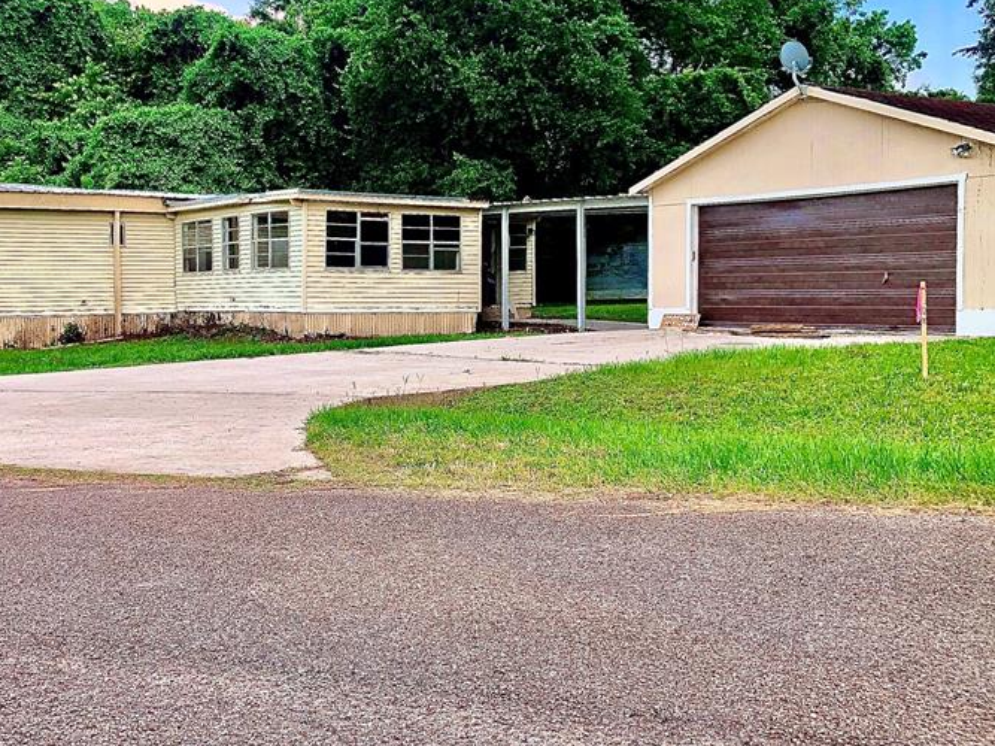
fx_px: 1236
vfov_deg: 33.6
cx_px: 307
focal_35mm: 43
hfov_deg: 43.1
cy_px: 349
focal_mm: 3.99
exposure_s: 1/338
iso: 20
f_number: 1.8
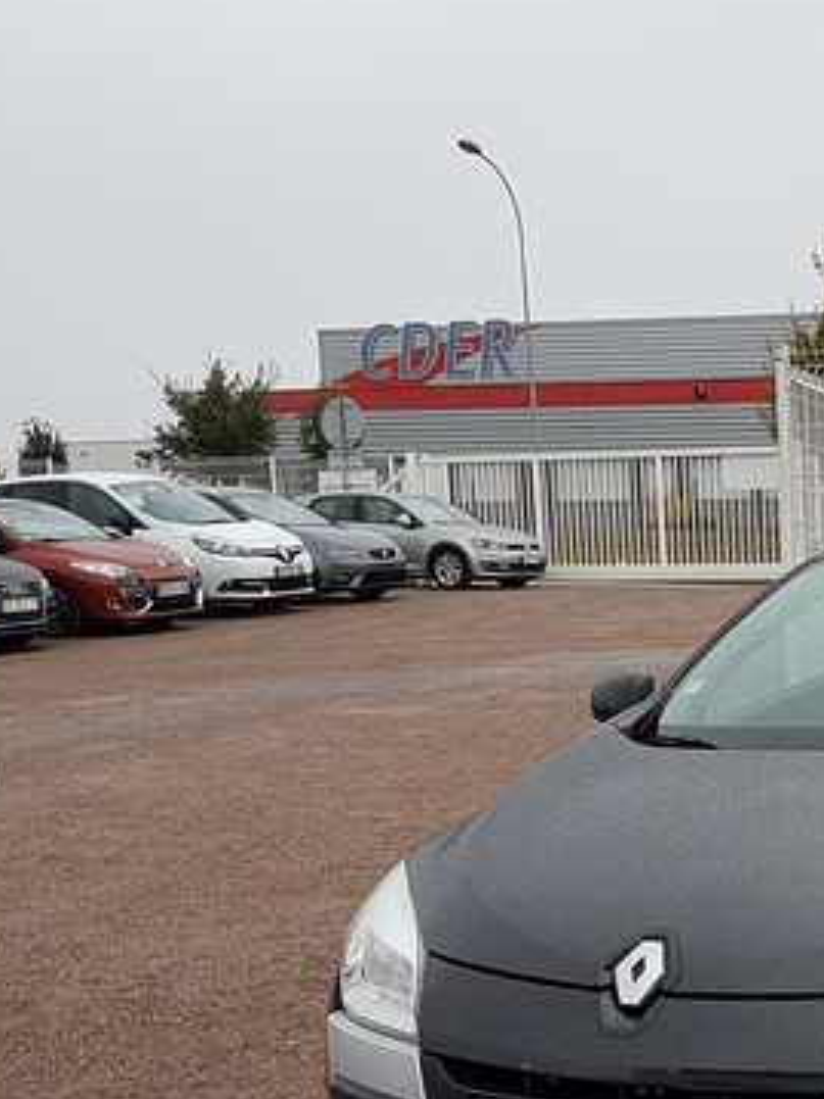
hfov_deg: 23.4
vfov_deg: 32.2
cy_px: 897
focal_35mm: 58
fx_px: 1842
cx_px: 937
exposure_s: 1/50
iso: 40
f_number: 1.7
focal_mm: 4.2
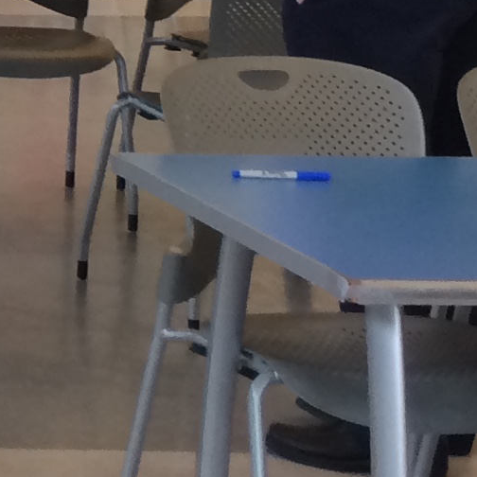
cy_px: -165
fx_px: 2588
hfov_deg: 9.3
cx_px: -716
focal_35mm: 166
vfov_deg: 10.3
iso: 50
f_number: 2.2
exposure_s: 1/30
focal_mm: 4.15
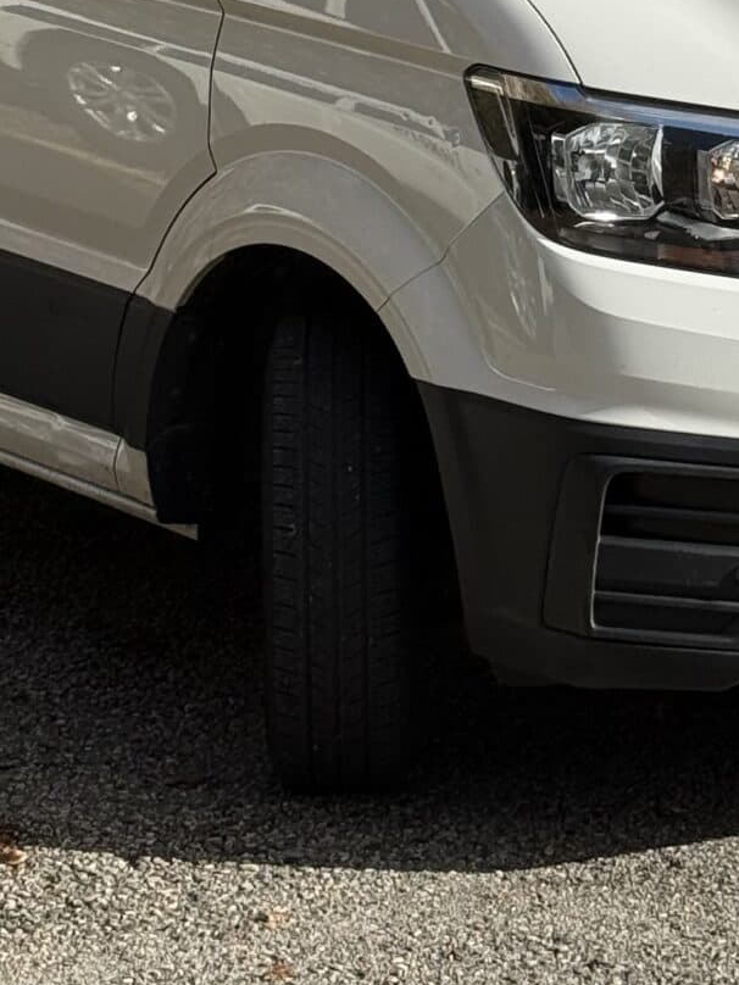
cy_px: -464
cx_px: 390
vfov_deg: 12.4
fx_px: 4327
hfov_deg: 9.8
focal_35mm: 152
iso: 64
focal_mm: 6.76
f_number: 1.78
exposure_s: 1/6536
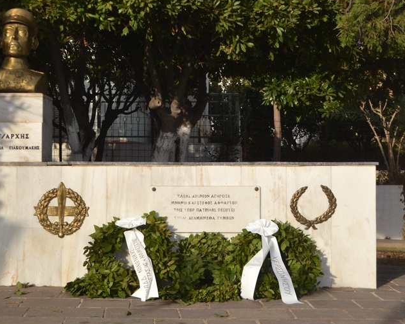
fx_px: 803
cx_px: 176
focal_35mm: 67
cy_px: 125
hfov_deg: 28.3
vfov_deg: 22.8
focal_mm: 30
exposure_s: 1/200
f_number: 9
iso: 100
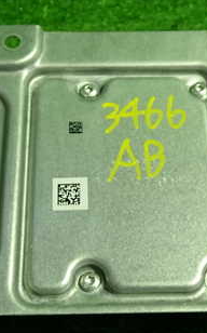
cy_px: 173
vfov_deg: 33.0
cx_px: 114
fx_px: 561
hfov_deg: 20.9
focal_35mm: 62
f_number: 2.3
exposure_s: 1/50
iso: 200
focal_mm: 5.4
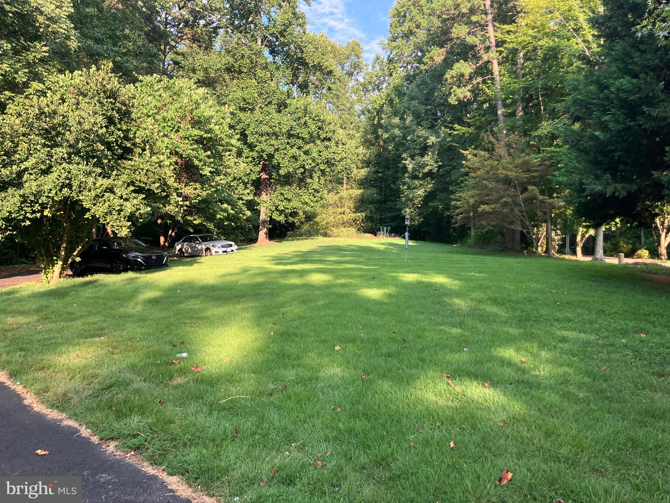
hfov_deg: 63.4
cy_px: 252
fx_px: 542
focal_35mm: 28
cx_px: 335
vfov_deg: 49.7
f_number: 1.8
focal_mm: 3.99
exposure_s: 1/174
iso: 25
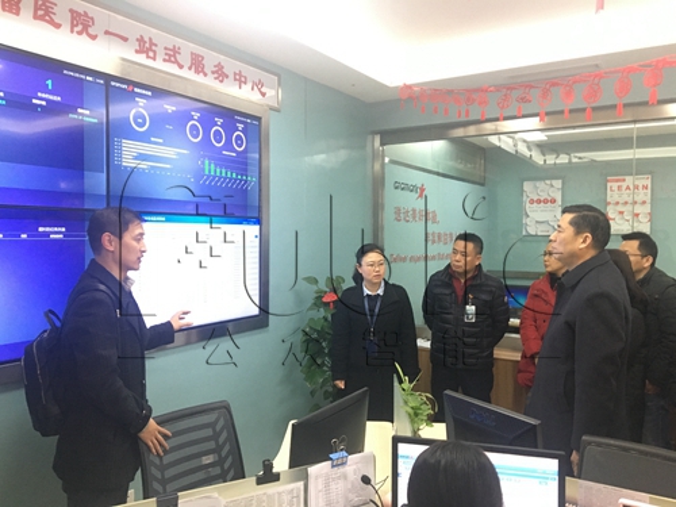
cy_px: 254
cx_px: 338
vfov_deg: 48.2
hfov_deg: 61.7
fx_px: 566
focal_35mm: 29
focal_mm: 4.15
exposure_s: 1/33
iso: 200
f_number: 2.2
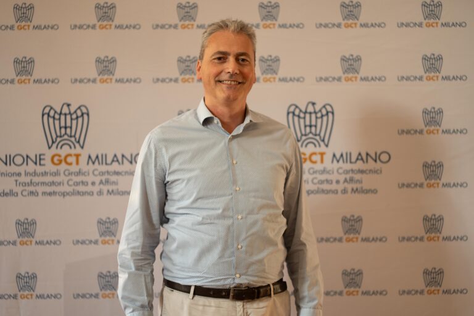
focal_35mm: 85
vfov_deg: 16.1
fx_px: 1119
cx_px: 237
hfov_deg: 23.9
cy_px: 158
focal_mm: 85
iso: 500
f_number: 2
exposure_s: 1/160
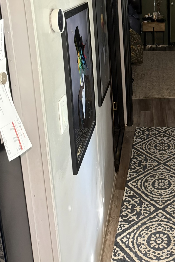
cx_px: 154
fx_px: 321
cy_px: 42
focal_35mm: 44
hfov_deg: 29.4
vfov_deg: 42.0
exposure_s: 1/40
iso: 640
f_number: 1.78
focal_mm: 6.76
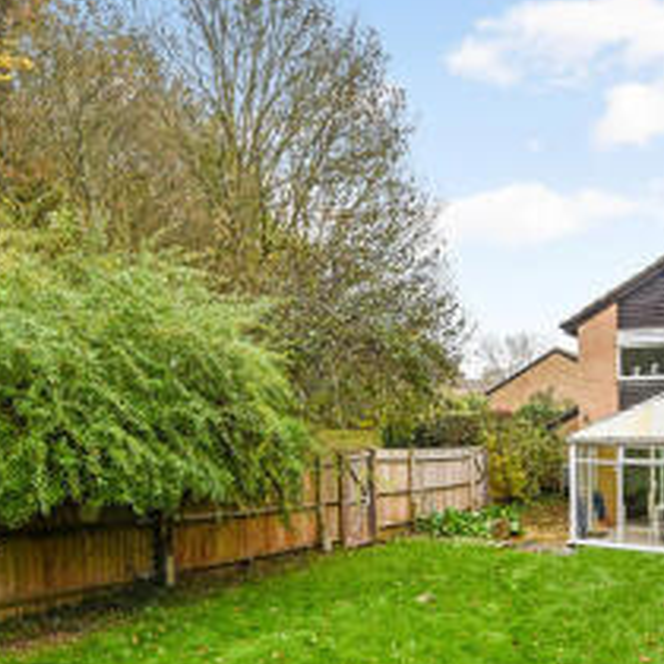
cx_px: 354
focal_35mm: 27
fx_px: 586
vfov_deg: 58.1
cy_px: 425
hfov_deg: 59.0
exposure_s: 1/200
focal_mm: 14
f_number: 8
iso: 400
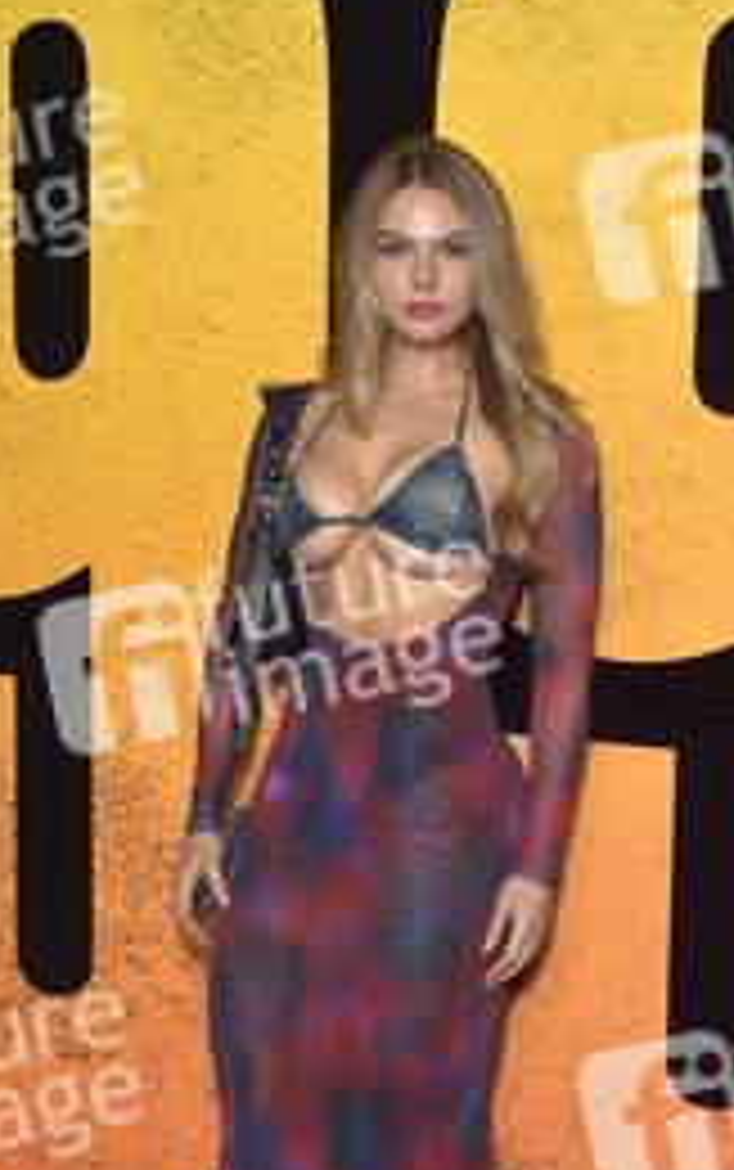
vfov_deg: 29.3
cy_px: 873
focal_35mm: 69
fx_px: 2204
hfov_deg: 18.9
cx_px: 403
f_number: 6.3
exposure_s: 1/250
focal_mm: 44
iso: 640
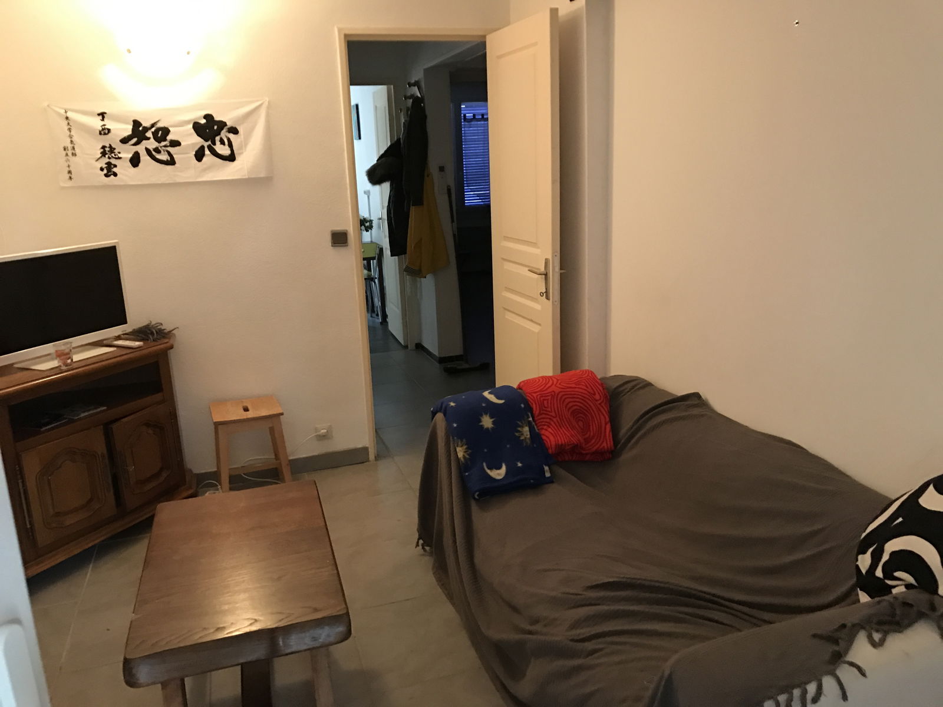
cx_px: 472
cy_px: 354
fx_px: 763
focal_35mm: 28
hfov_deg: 63.4
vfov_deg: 49.7
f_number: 1.8
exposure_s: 1/13
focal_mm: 3.99
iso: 100
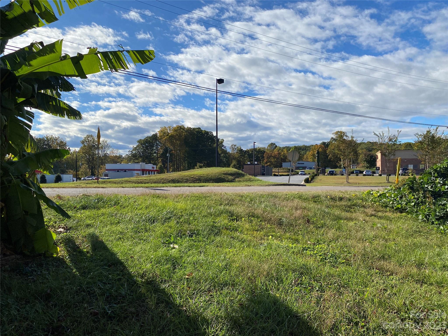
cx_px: 224
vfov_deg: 53.1
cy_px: 168
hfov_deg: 67.3
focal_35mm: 26
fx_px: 336
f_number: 1.8
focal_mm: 4.25
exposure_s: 1/4808
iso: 32
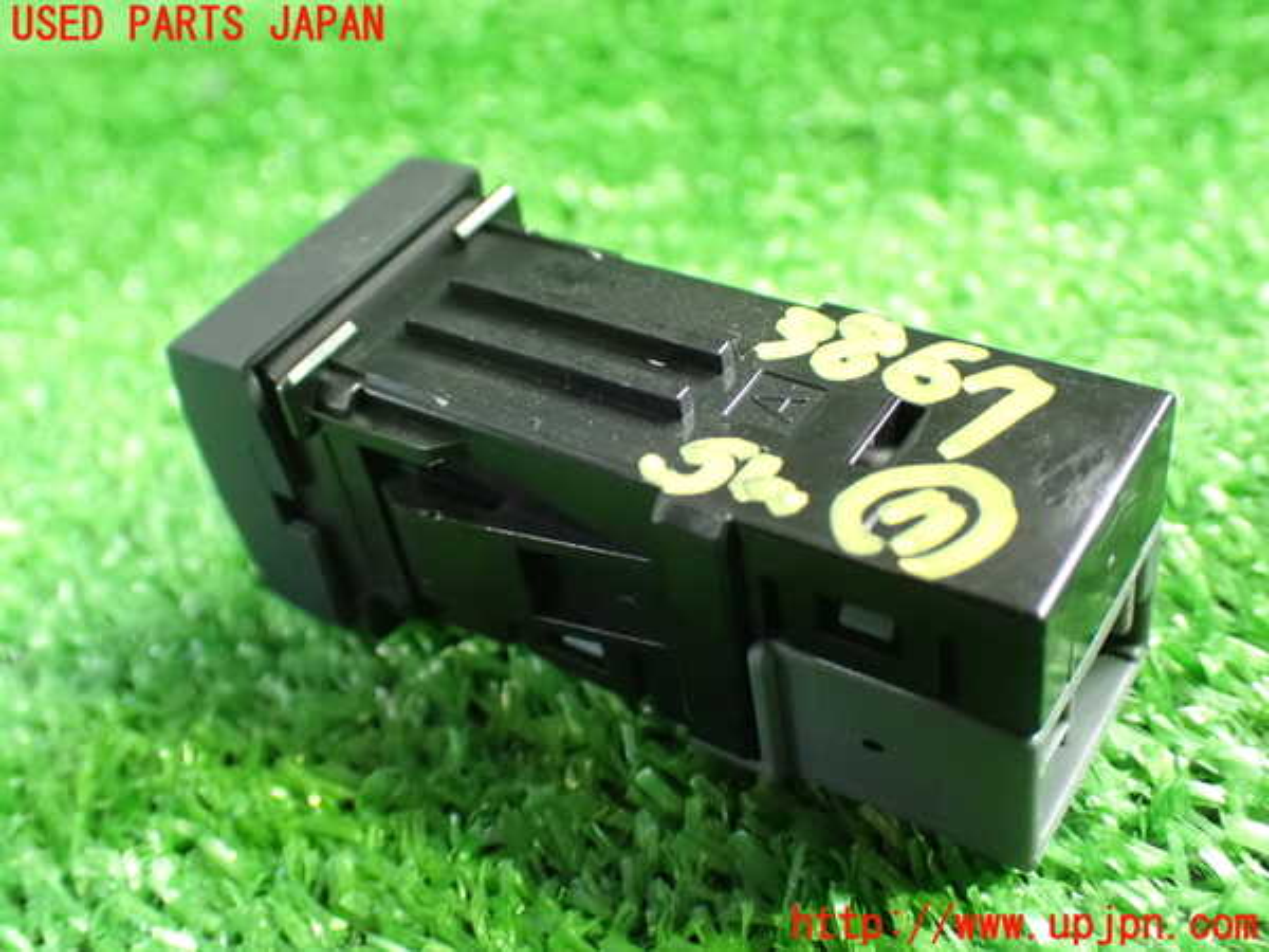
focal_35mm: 41
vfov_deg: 35.1
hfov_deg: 45.8
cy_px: 476
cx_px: 634
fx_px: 1503
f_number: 2.8
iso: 1600
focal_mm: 7.31
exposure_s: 1/40
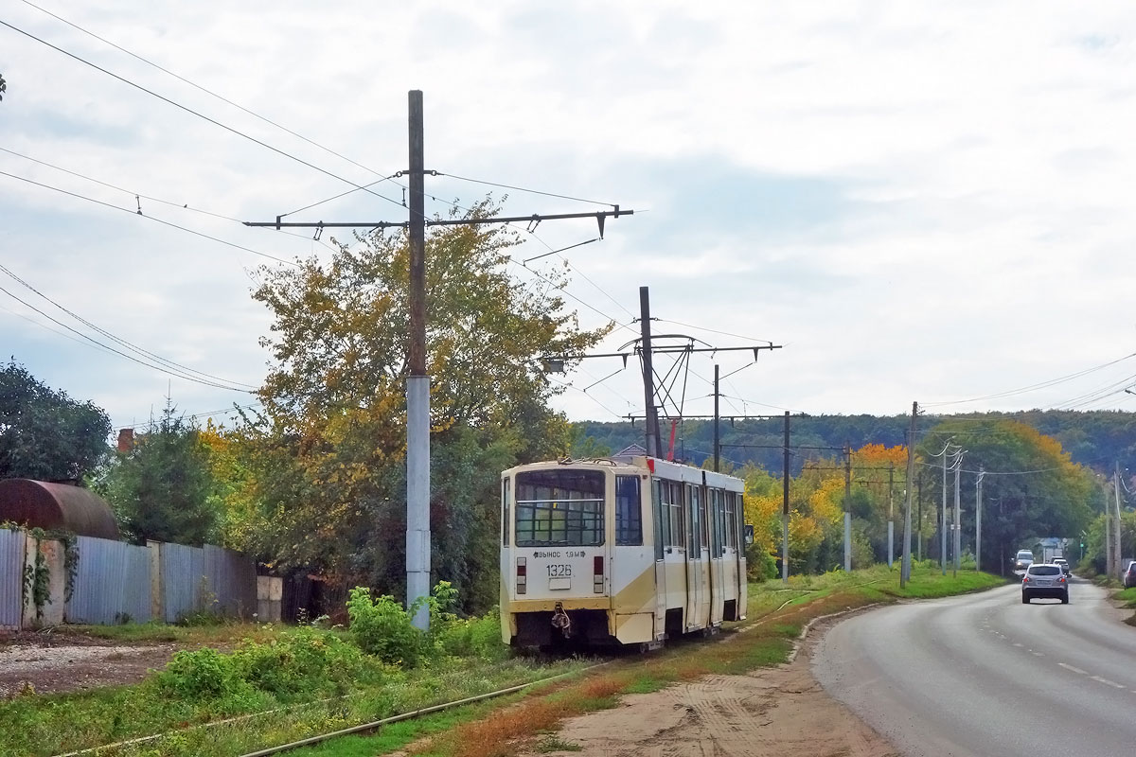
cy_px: 378
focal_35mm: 68
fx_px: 2146
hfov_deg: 29.7
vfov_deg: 20.0
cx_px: 568
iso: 125
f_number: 9
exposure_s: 1/500
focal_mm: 25.32
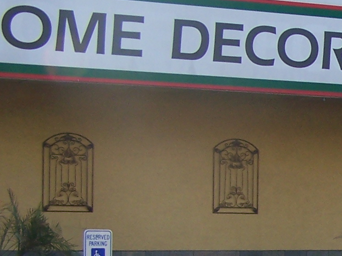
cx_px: 582
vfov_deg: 11.2
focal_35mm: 131
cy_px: 229
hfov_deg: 13.7
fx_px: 1294
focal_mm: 6.3
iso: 80
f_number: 2.8
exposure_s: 1/320
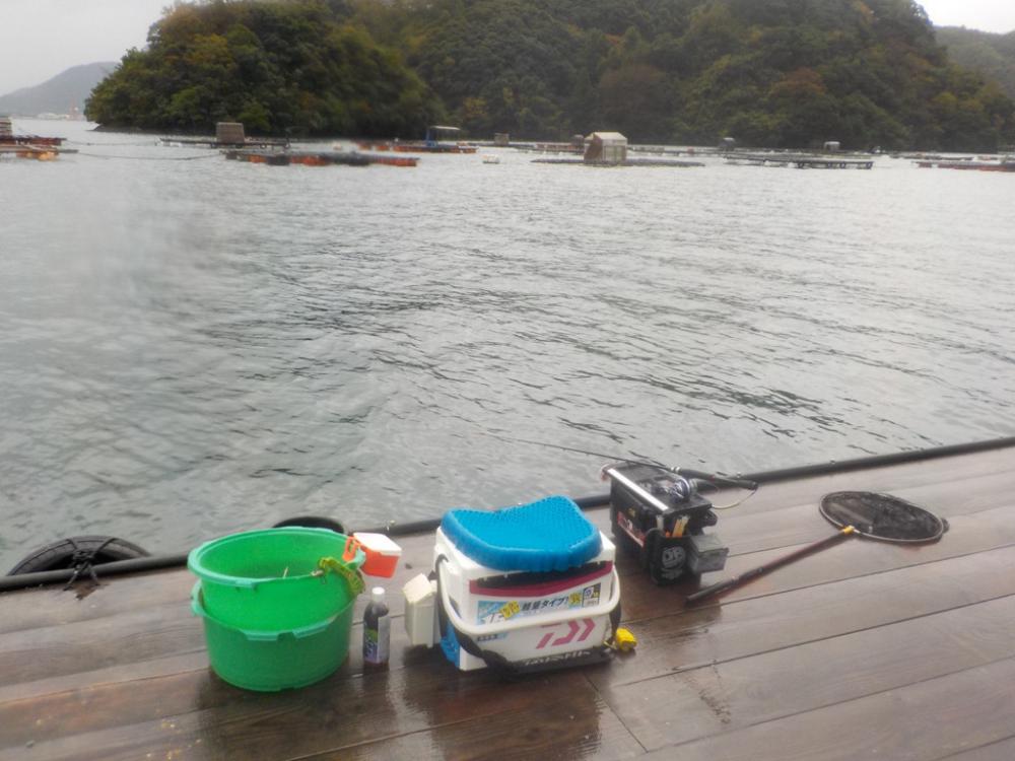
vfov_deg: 46.8
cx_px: 508
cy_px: 380
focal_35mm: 30
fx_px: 880
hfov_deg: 60.0
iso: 125
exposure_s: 1/200
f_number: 3.3
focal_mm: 4.1
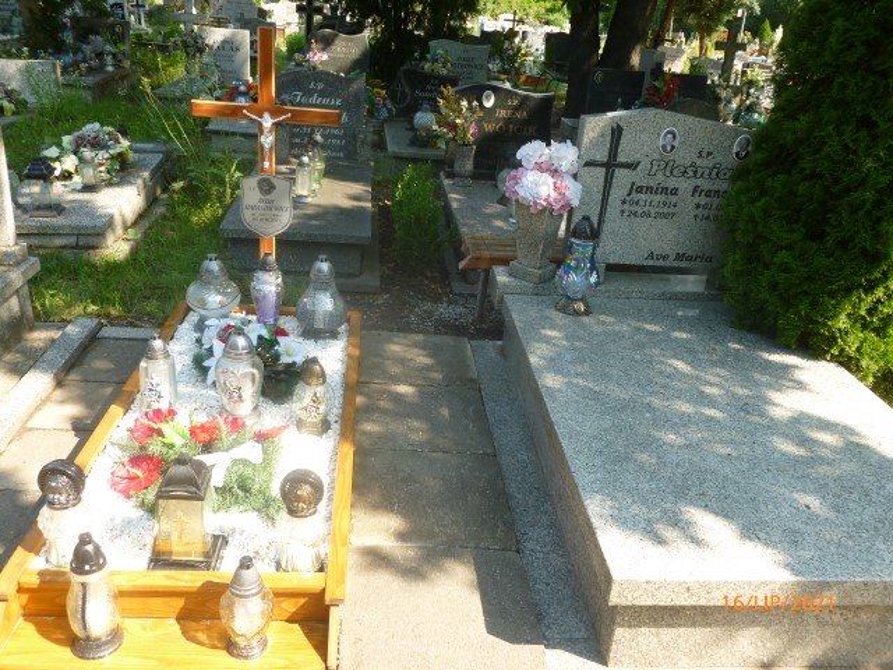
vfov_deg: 49.7
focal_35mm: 28
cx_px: 446
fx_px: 722
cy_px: 335
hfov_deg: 63.4
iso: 100
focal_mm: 5
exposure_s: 1/200
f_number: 3.3
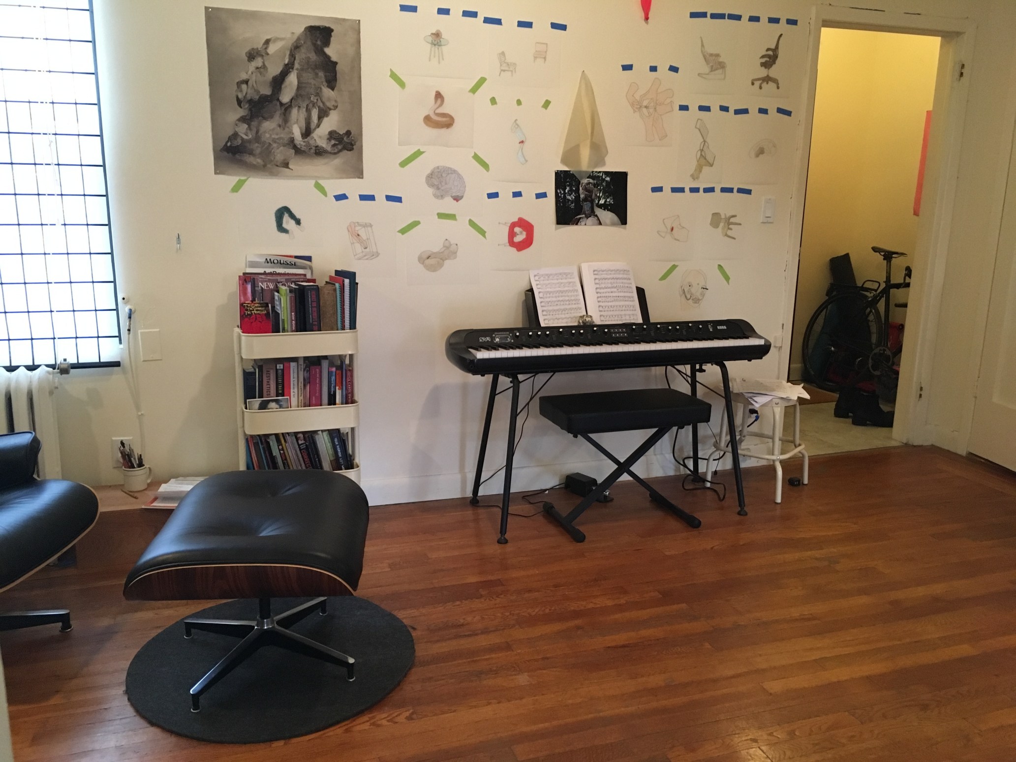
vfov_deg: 48.2
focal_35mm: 29
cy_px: 381
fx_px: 851
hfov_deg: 61.7
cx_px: 508
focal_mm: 4.15
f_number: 2.2
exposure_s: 1/30
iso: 250
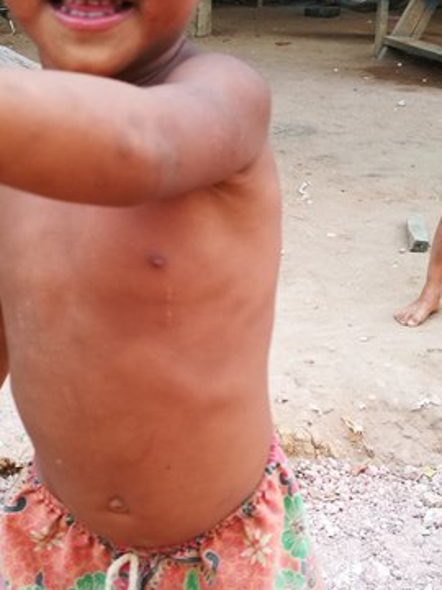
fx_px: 1021
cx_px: 203
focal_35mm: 60
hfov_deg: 24.4
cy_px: 374
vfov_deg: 32.0
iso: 50
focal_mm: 4.5
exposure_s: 1/100
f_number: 2.2
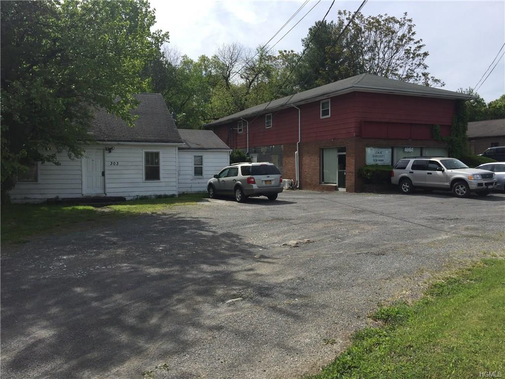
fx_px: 423
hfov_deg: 61.7
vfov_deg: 48.2
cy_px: 190
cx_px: 252
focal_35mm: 29
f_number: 2.2
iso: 32
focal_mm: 4.15
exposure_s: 1/1799
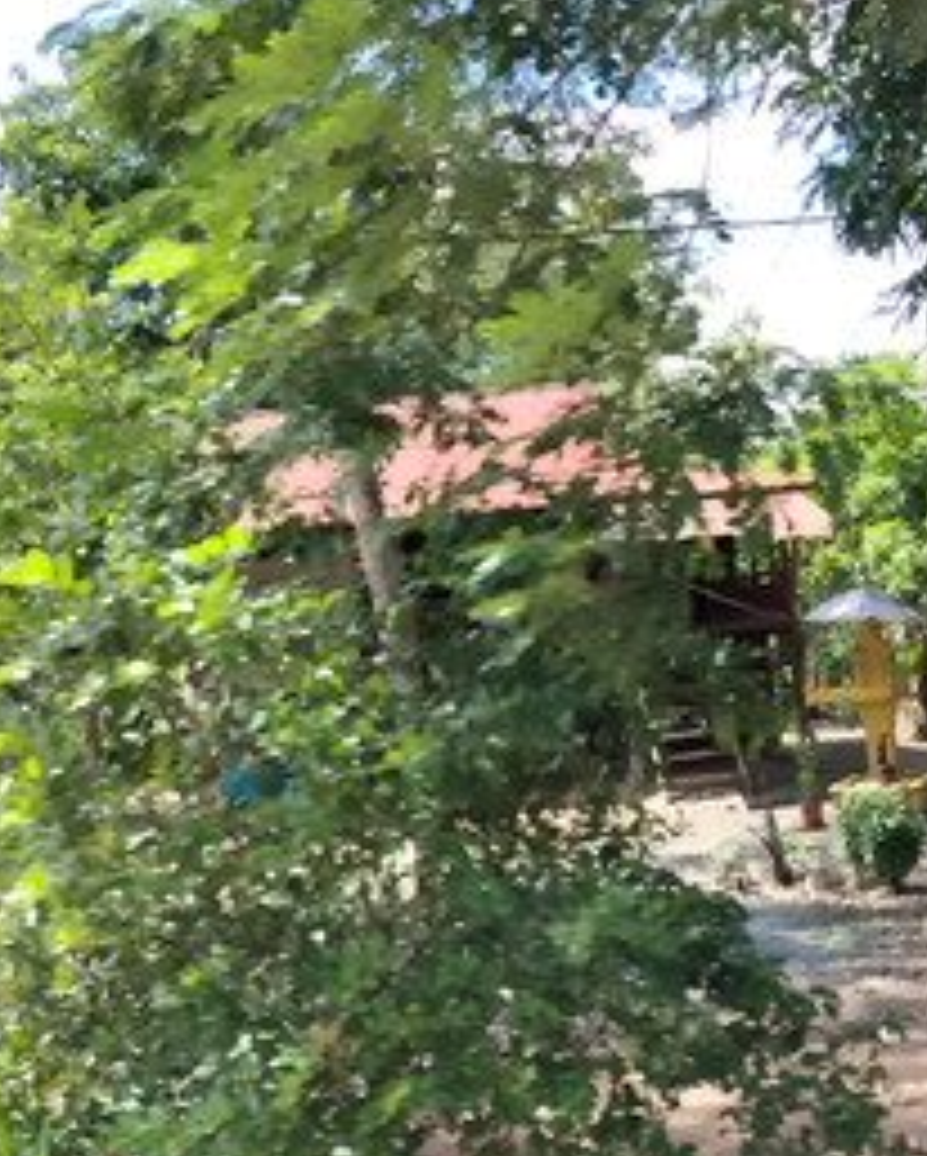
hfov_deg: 27.5
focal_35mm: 55
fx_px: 1884
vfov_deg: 34.0
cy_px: 695
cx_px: 594
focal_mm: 4.22
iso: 50
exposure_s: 1/354
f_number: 1.8
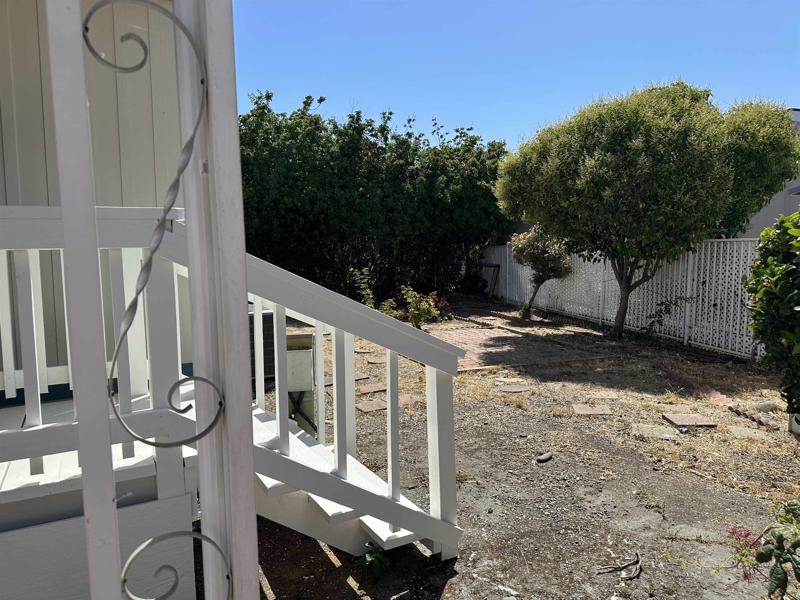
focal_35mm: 24
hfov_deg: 71.6
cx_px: 400
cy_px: 300
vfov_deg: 56.8
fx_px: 555
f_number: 1.78
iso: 80
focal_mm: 6.86
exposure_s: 1/4348
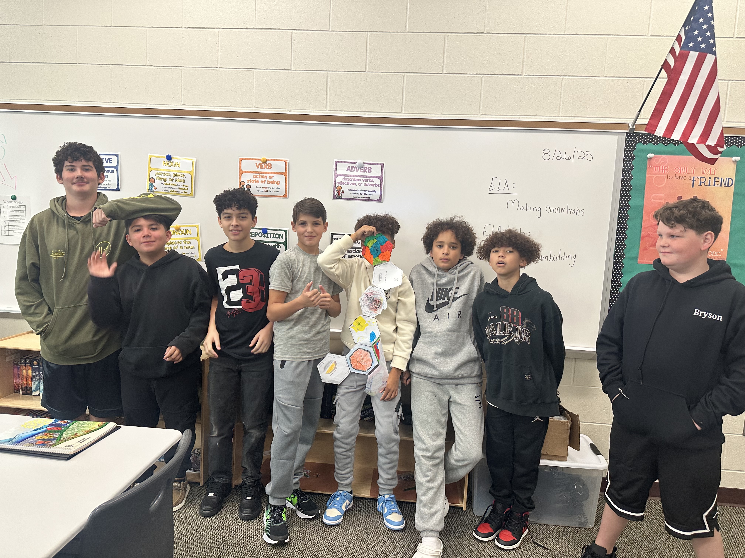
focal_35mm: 24
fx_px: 517
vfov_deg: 56.8
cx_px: 372
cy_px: 279
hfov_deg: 71.6
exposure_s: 1/60
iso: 200
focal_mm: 6.86
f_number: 1.78
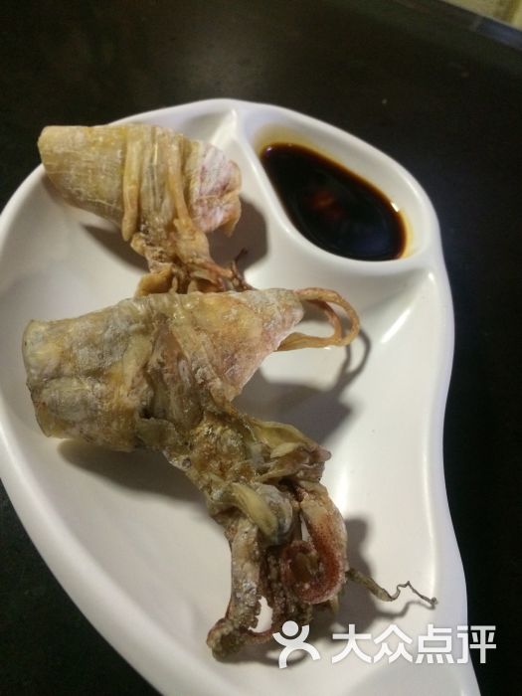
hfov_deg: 48.2
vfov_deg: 61.7
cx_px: 261
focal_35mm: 29
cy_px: 348
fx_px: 583
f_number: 2.2
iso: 320
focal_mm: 4.15
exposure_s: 1/33
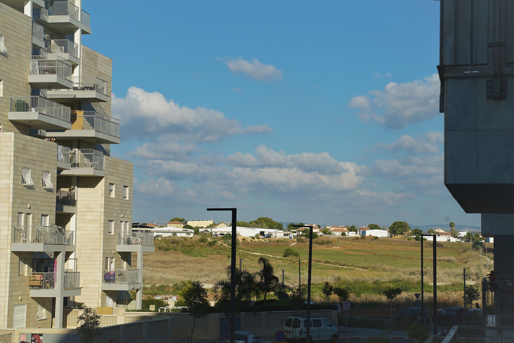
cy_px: 172
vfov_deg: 18.2
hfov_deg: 27.0
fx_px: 1071
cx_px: 257
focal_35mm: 75
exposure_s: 1/1000
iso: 200
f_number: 8
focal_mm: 75
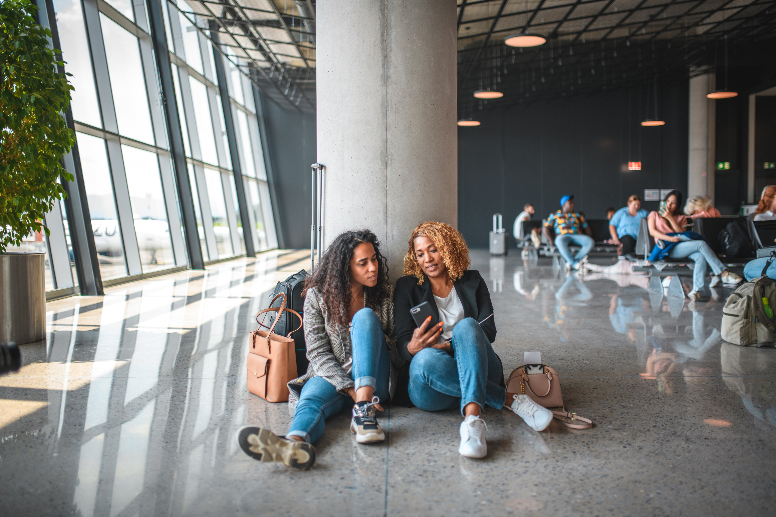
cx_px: 388
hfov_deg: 54.4
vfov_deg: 37.9
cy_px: 258
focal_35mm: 35
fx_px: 754
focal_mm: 35
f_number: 1.6
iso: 100
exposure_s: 1/250
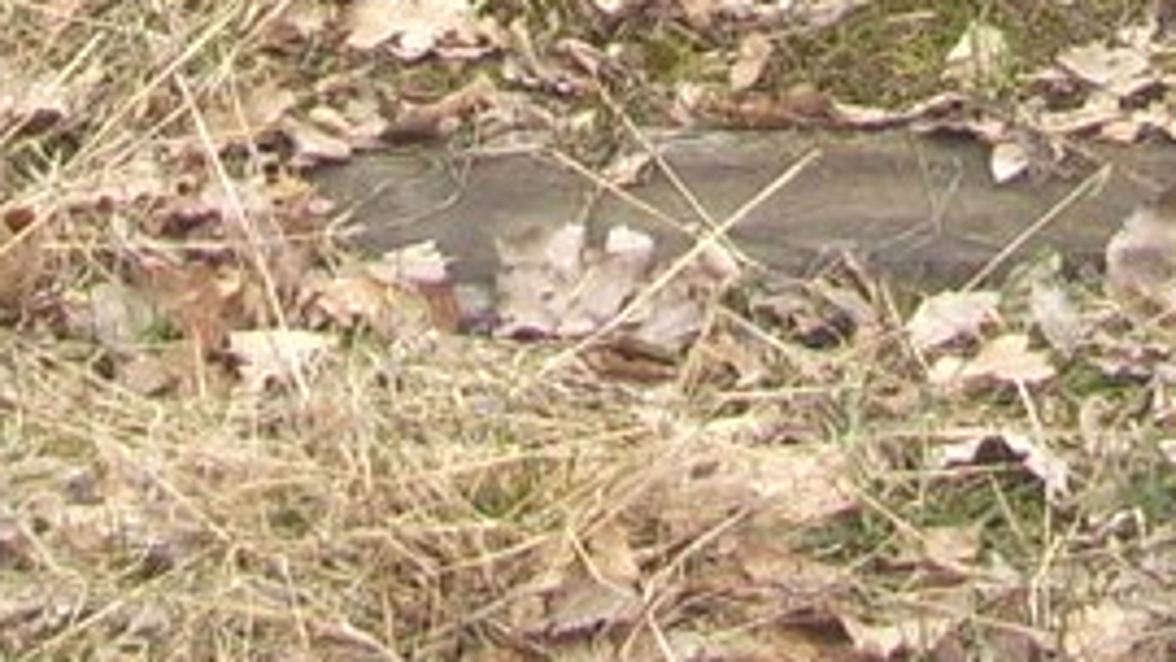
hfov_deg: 10.4
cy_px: -1378
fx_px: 6394
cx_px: 1152
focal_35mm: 205
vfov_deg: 5.5
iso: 80
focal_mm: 5.7
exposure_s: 1/80
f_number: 2.9
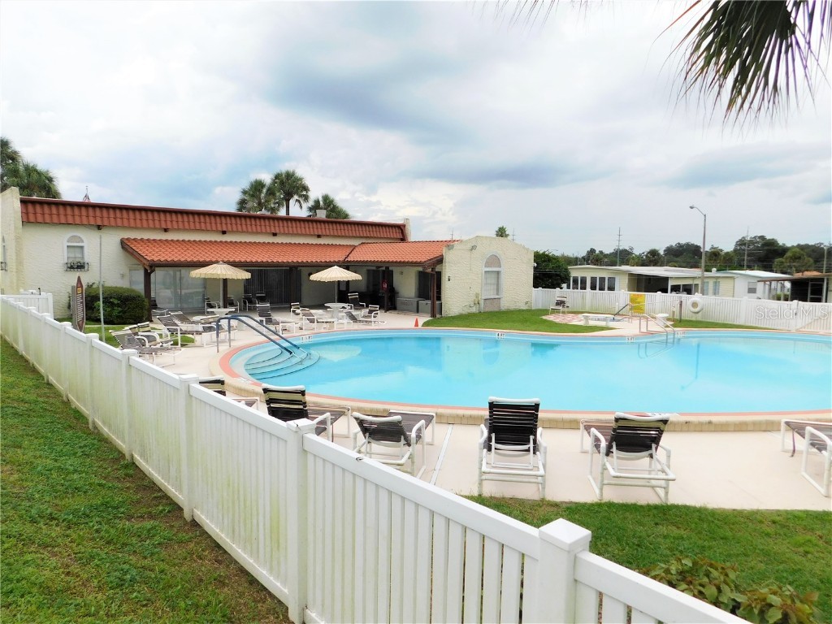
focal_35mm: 23
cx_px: 416
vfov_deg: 58.9
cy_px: 312
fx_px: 553
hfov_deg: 73.9
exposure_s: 1/320
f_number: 3
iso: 125
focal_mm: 4
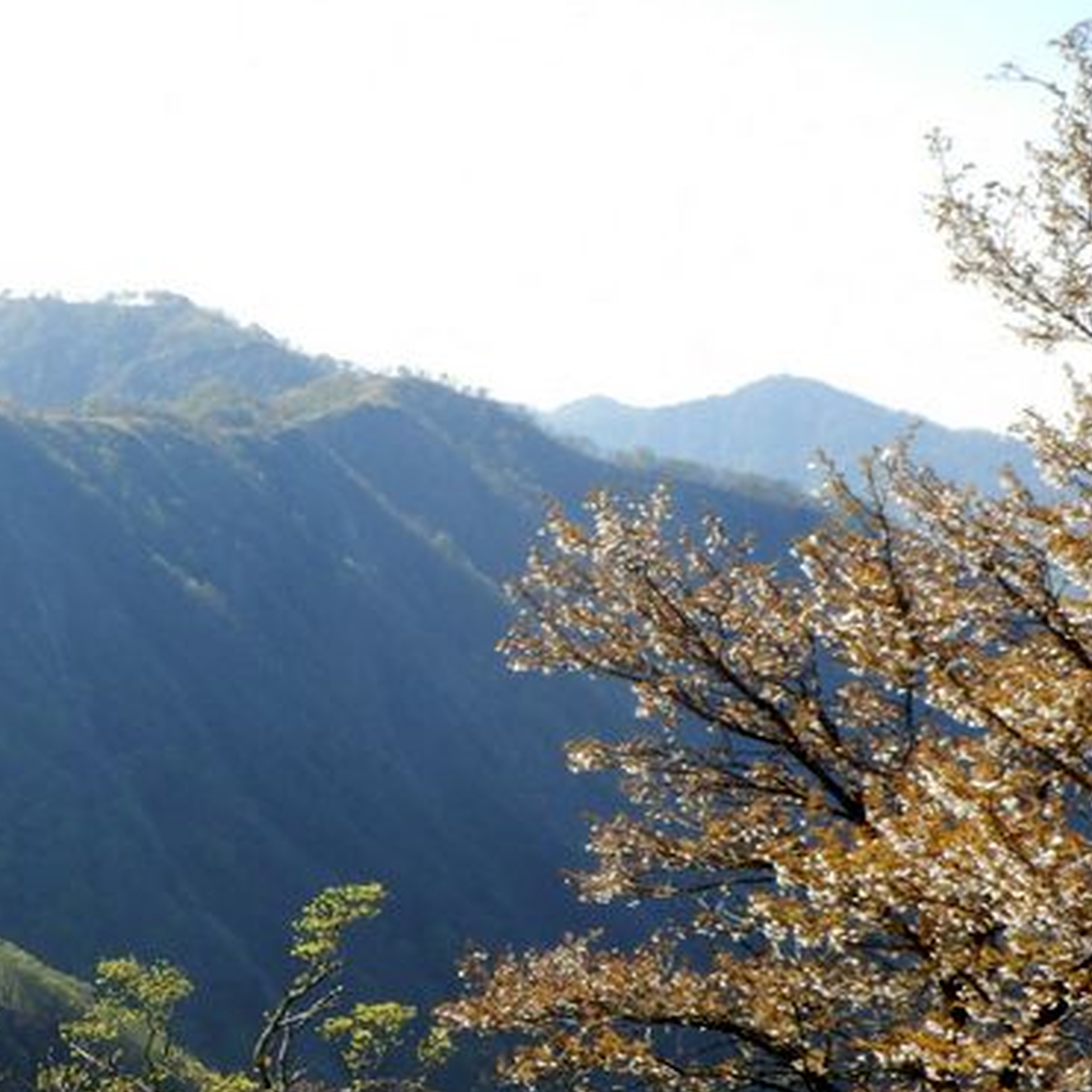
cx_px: 71
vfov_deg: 21.6
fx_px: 2855
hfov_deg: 21.1
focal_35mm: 80
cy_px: 715
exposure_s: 1/400
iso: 80
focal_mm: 7.4
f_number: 4
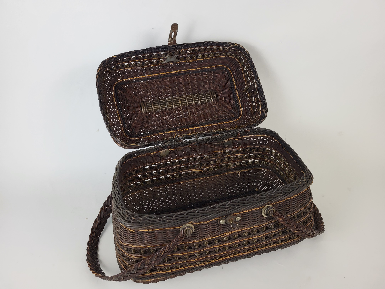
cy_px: 144
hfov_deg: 67.3
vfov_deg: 53.1
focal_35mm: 26
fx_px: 289
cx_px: 192
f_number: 1.8
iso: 200
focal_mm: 5.4
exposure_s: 1/50
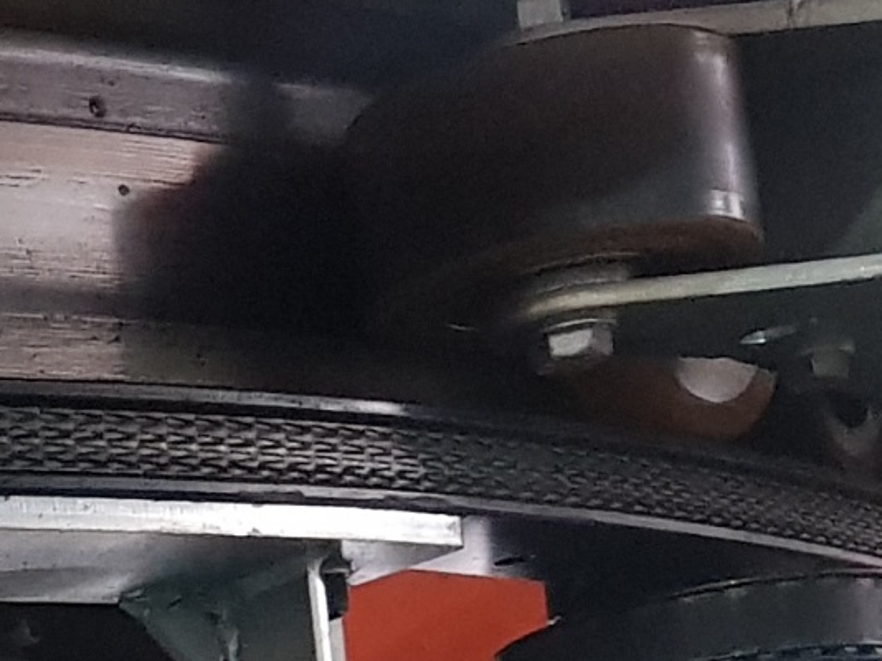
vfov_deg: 8.4
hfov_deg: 11.2
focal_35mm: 159
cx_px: -937
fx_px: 4049
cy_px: 1666
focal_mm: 4.3
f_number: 1.7
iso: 250
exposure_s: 1/14
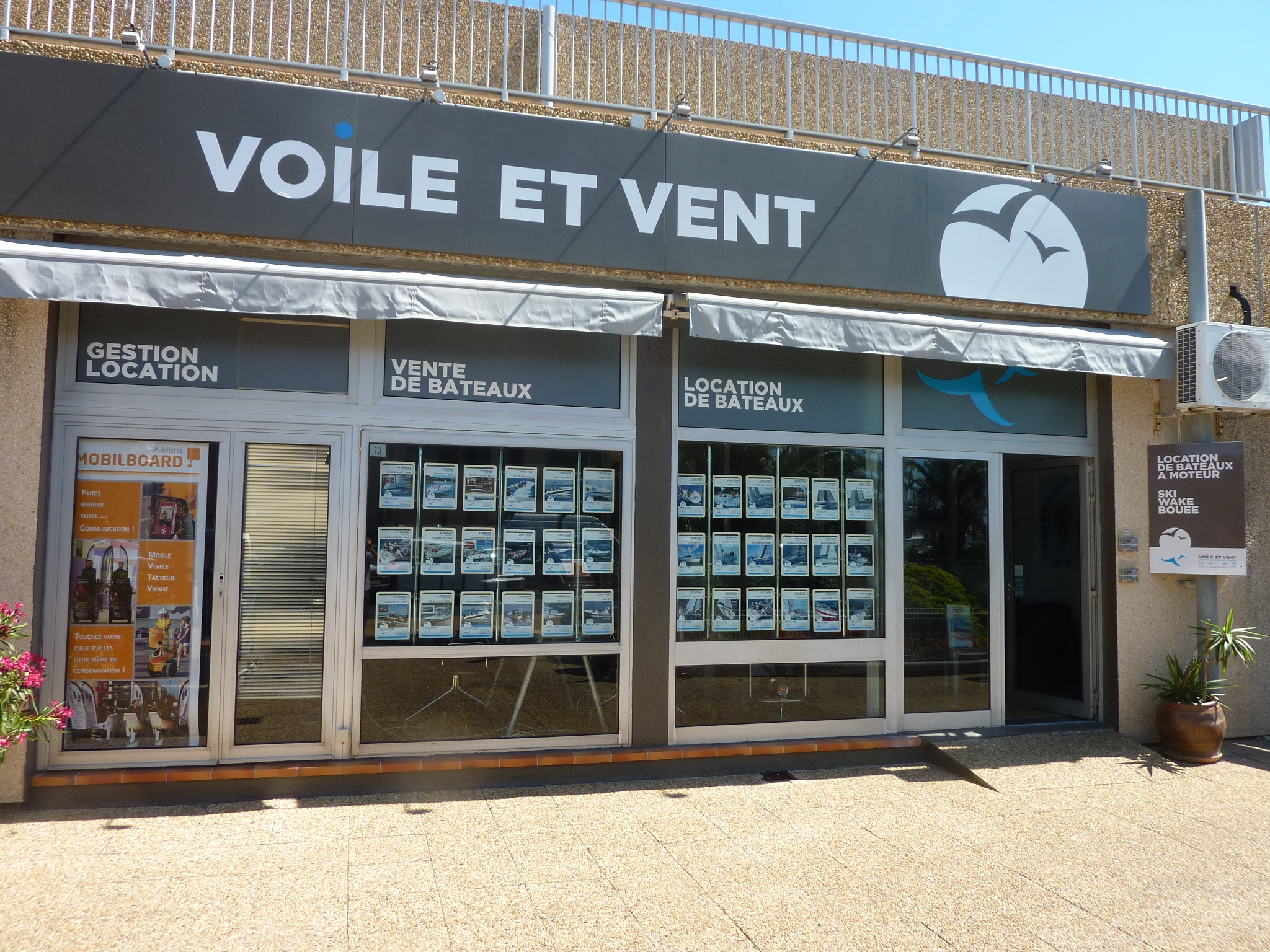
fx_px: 917
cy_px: 476
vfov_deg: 54.9
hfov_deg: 69.4
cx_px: 635
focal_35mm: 25
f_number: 4
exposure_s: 1/320
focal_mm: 4.1
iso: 80
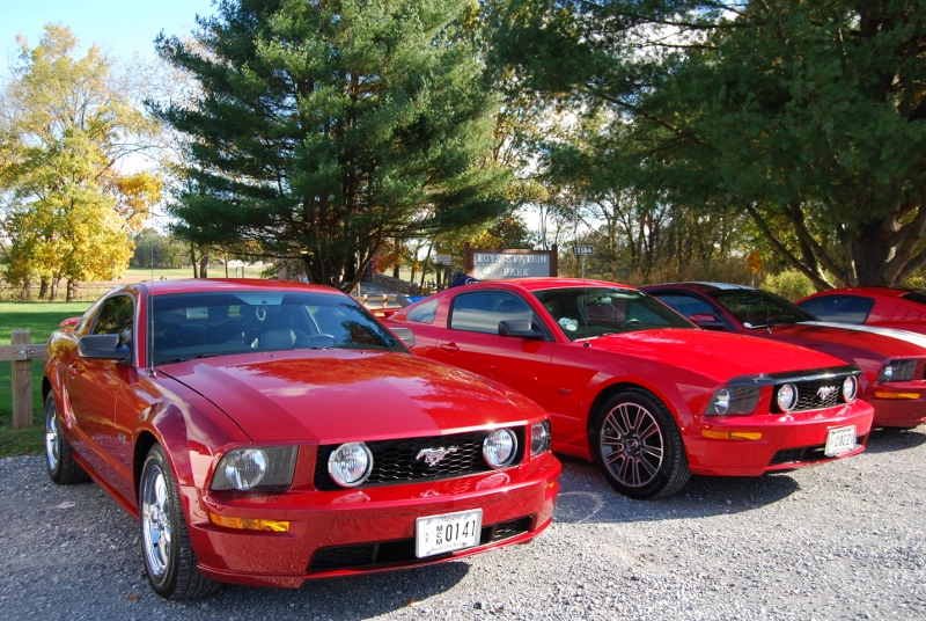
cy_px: 310
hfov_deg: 55.0
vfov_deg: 38.5
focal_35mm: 34
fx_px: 889
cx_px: 463
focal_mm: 23
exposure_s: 1/125
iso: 125
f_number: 5.6
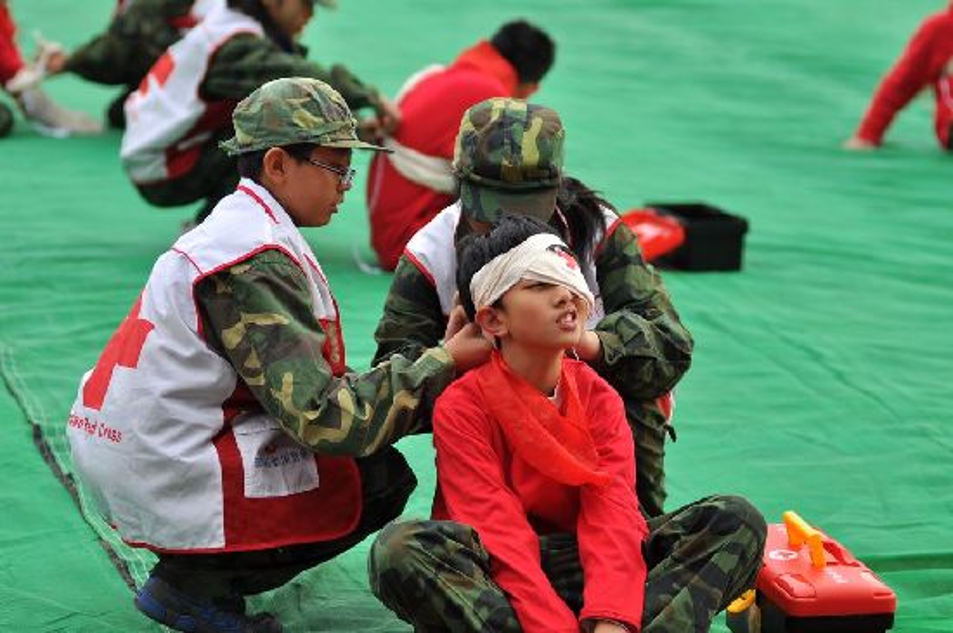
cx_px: 476
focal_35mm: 138
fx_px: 3648
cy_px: 316
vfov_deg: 9.9
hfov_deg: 14.9
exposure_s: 1/160
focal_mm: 92
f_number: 2.8
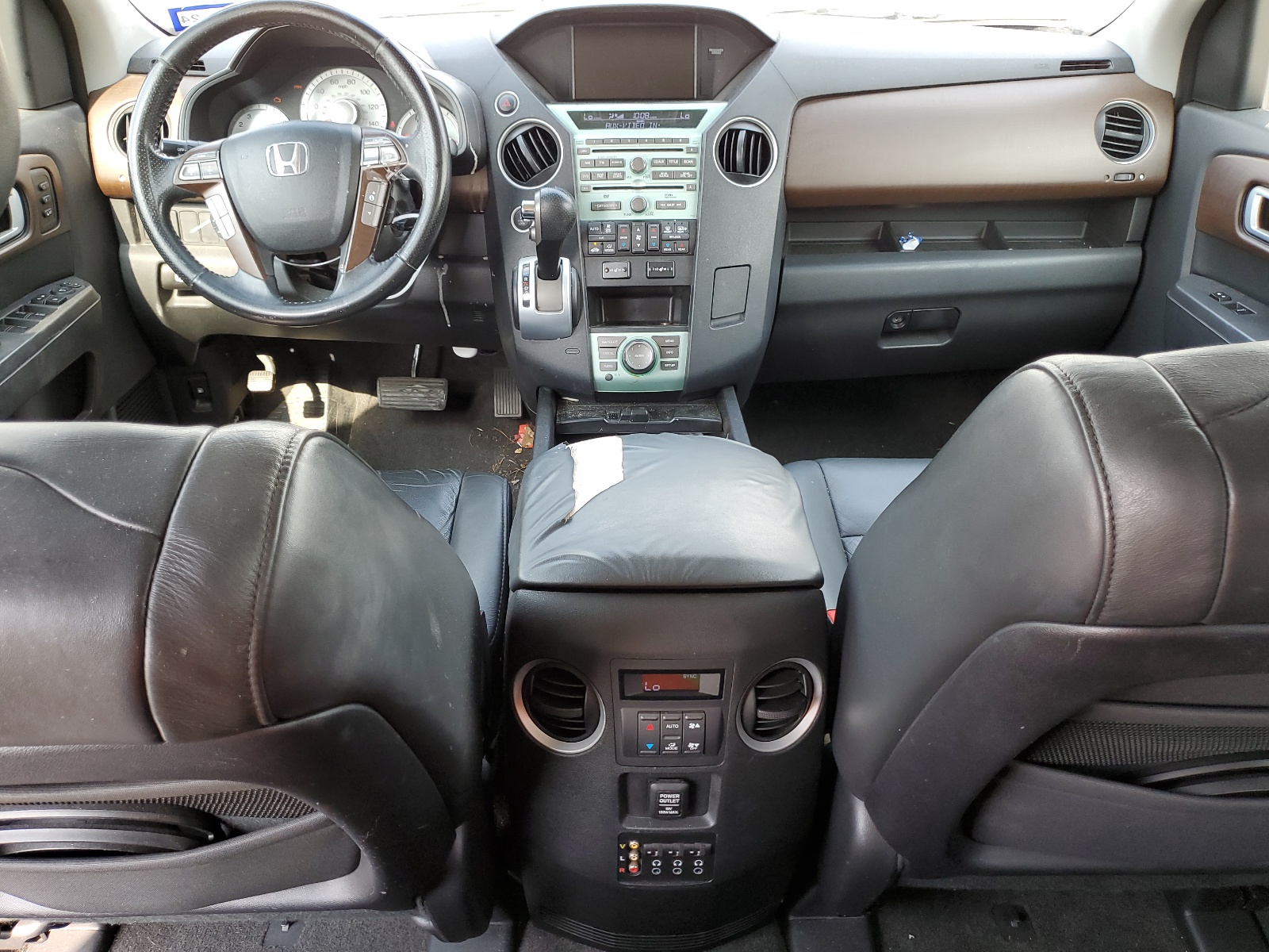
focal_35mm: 26
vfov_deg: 53.1
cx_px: 634
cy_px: 476
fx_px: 953
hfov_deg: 67.3
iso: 58
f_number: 1.5
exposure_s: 1/120
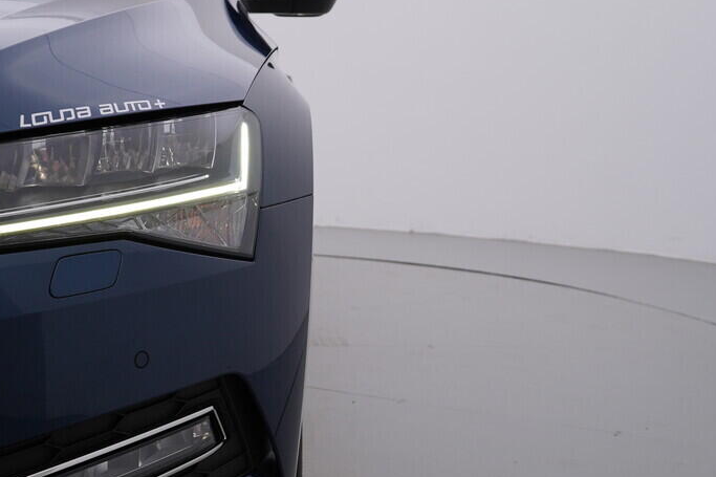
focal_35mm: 54
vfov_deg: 25.0
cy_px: 269
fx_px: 1074
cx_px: 285
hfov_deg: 36.7
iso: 125
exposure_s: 1/100
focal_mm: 24
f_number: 4.5
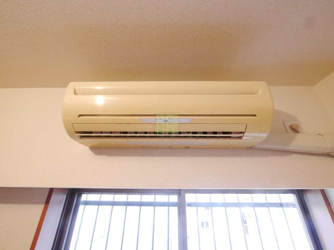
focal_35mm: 14
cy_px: 125
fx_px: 135
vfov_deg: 85.7
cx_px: 167
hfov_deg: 102.1
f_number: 8
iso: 3200
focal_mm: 7
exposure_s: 1/25
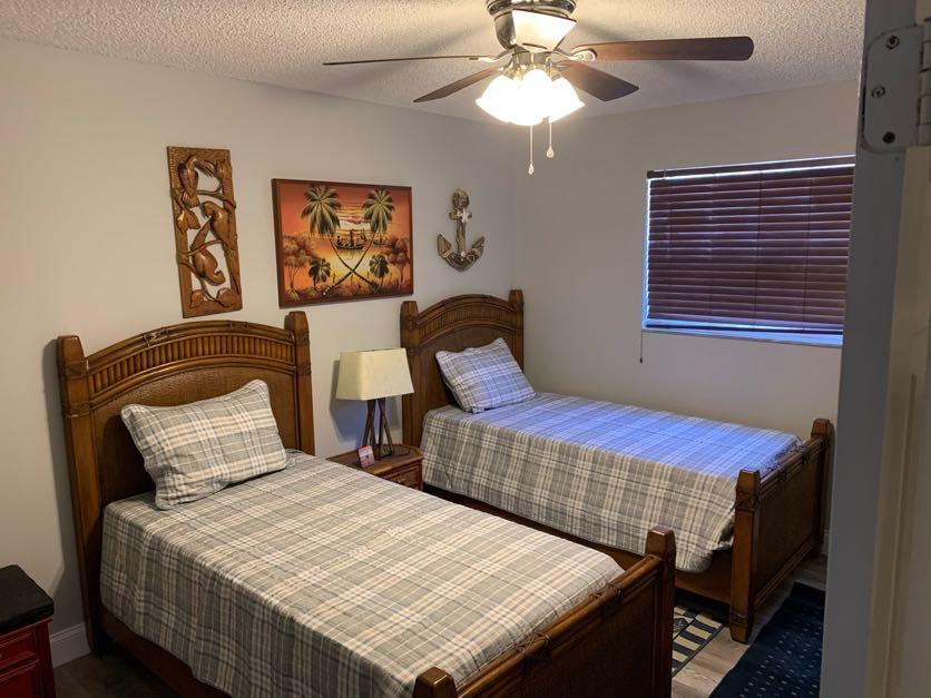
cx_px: 466
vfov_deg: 53.1
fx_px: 699
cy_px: 349
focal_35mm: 26
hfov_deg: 67.3
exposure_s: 1/60
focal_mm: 4.25
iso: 250
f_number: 1.8
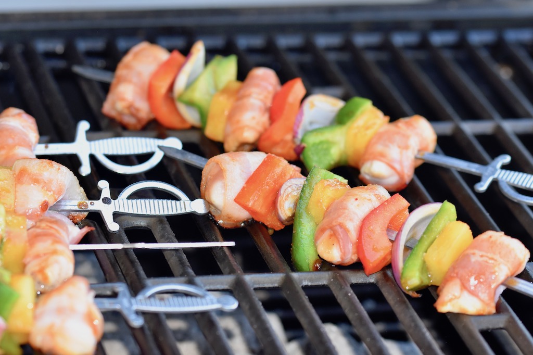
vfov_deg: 8.7
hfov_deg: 13.0
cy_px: 178
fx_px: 2331
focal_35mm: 158
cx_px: 266
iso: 800
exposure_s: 1/80
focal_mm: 105
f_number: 4.5
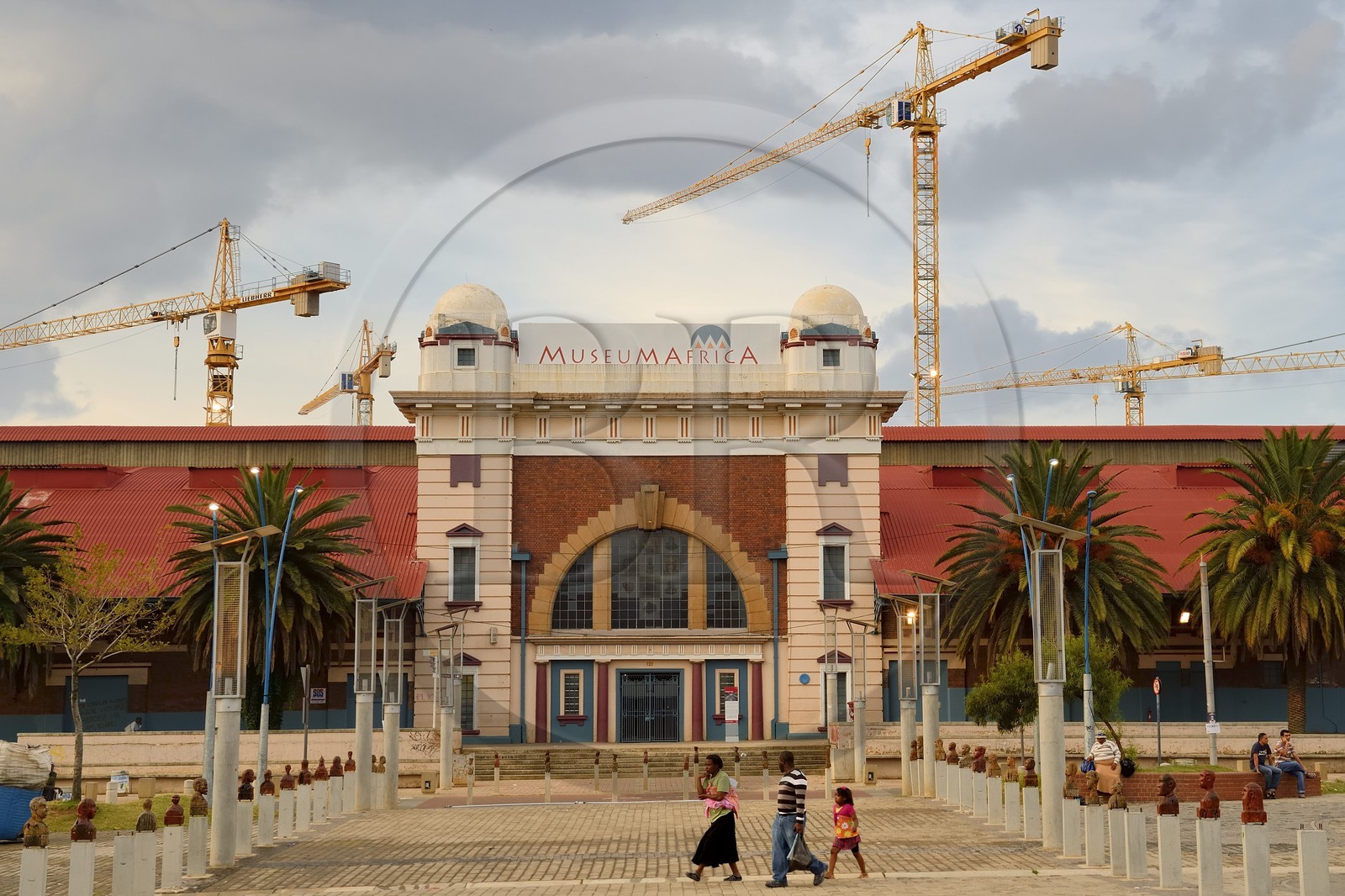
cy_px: 448
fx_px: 1868
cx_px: 672
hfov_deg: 39.6
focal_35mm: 50
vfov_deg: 27.0
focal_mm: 50
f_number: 8
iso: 400
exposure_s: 1/125
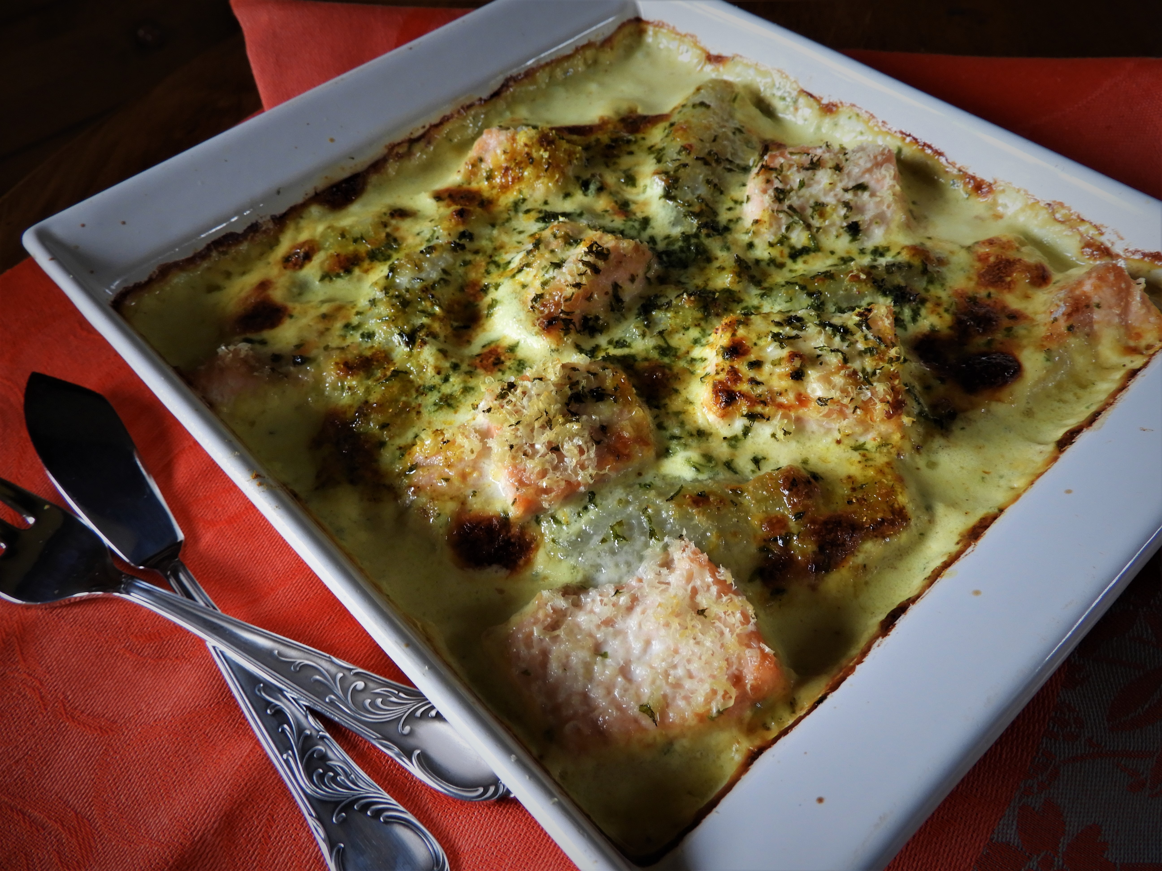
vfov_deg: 46.8
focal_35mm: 30
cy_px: 436
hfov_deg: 60.0
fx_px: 1007
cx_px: 581
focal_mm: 5.4
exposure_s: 1/30
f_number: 3.5
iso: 180
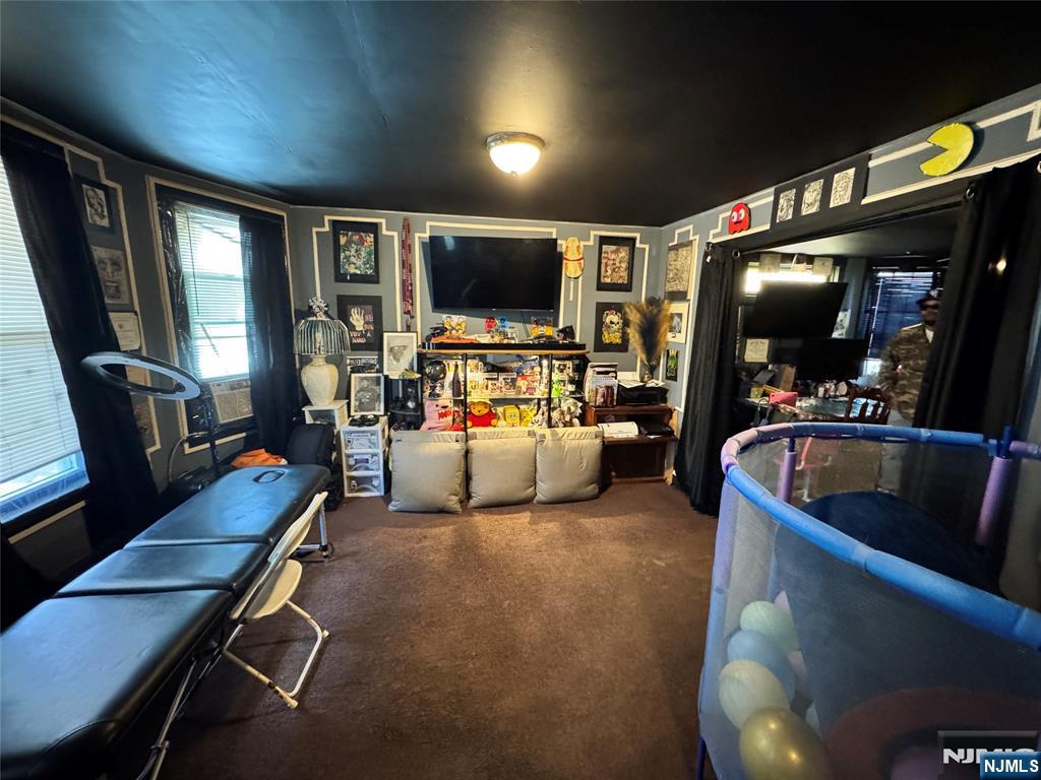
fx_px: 421
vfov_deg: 85.7
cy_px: 390
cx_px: 520
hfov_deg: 102.1
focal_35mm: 14
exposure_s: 1/40
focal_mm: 2.22
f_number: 2.2
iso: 1250
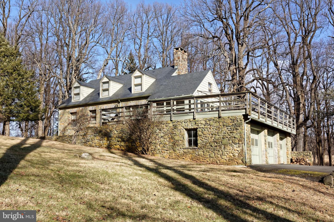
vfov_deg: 38.9
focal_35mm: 34
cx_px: 167
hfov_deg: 55.8
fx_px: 315
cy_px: 111
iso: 500
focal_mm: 34
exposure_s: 1/400
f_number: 11
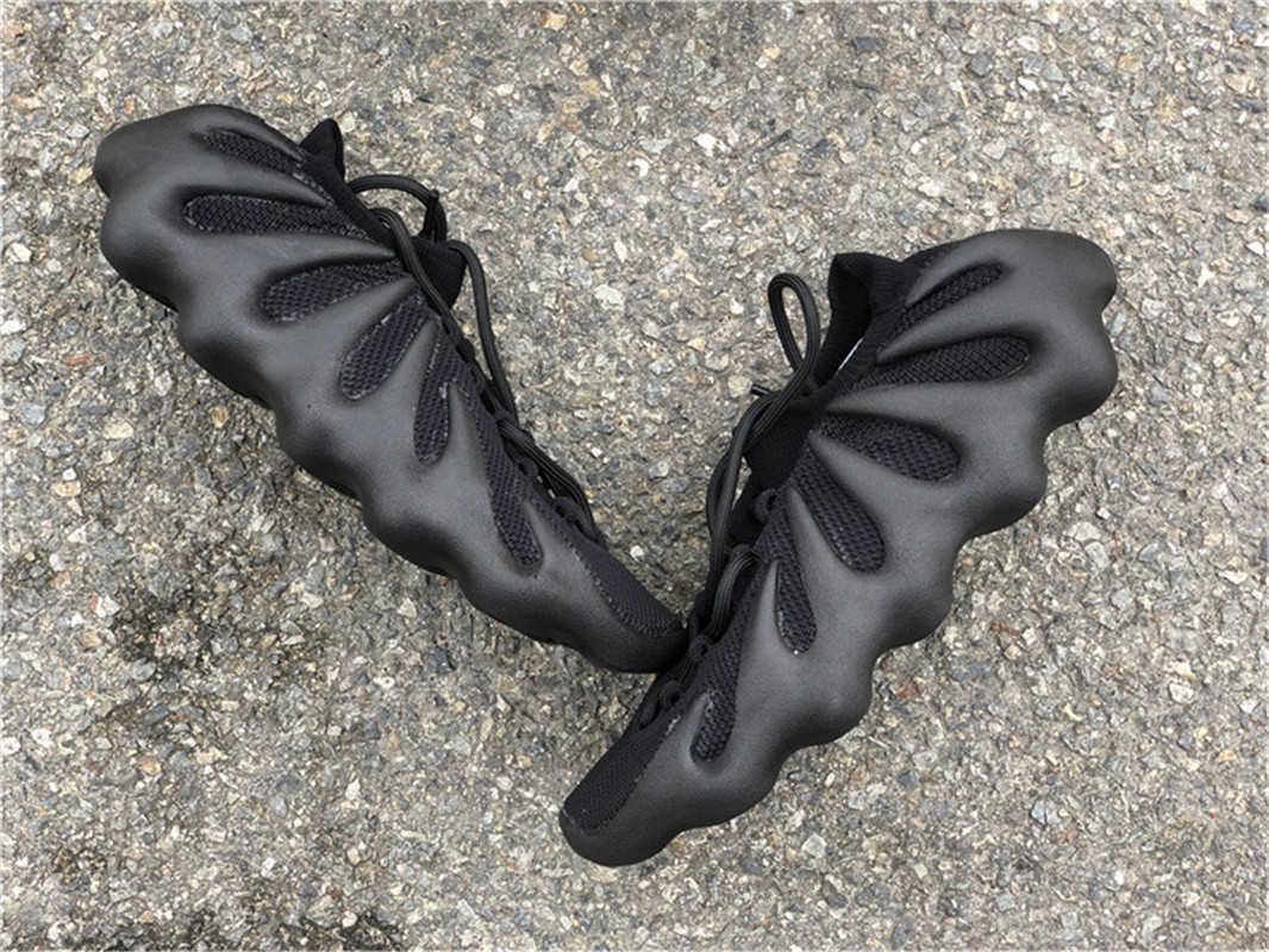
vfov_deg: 28.0
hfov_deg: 36.8
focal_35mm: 52
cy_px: 476
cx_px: 634
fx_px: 1907
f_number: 2.4
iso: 16
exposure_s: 1/120
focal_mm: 6
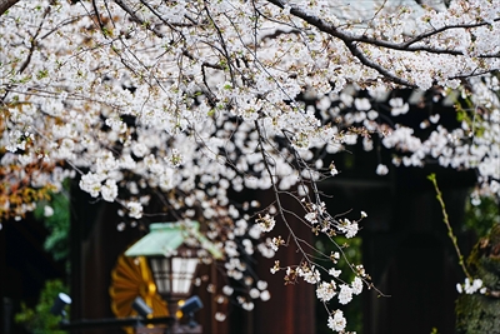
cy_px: 167
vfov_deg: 5.3
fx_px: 3598
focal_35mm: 259
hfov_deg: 7.9
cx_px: 250
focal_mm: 259
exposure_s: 1/320
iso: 500
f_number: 5.6
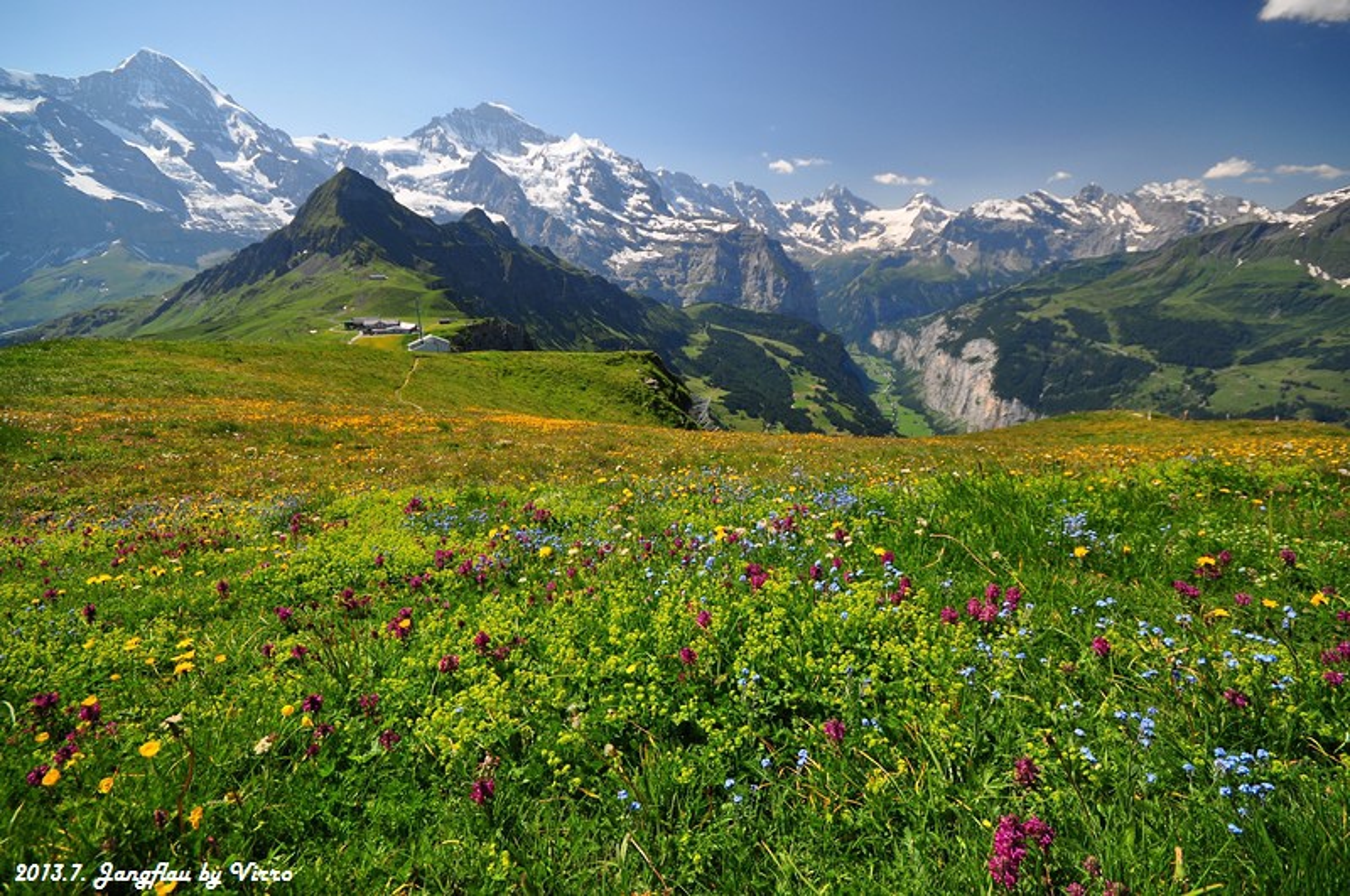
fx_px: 562
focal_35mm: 15
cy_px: 448
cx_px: 675
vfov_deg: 77.2
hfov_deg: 100.5
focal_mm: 10
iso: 200
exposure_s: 1/200
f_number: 8
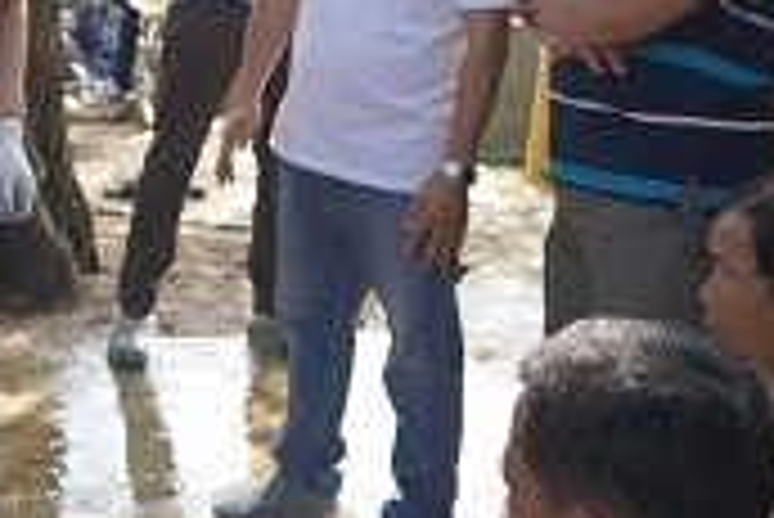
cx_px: 72
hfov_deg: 29.6
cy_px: 90
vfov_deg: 20.7
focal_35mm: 65
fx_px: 1399
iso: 100
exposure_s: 1/200
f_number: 4
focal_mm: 28
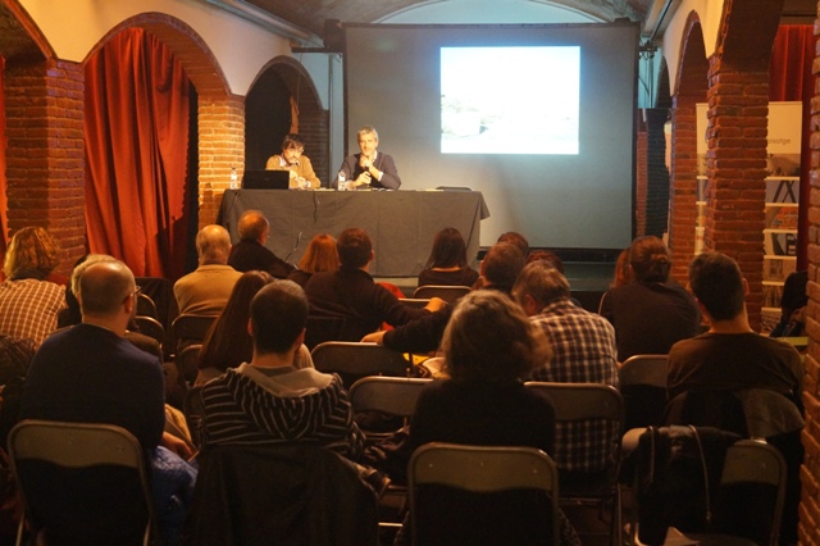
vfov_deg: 25.7
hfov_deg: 37.9
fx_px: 1195
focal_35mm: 52
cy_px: 273
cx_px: 410
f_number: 5
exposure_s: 1/10
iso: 3200
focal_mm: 35
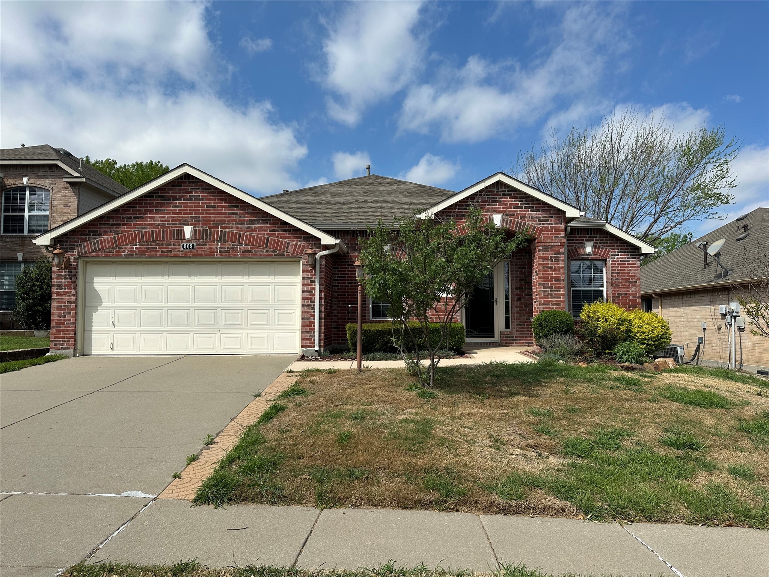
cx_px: 384
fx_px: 533
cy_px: 288
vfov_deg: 56.8
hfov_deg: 71.6
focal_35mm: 24
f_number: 1.78
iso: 80
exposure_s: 1/5848
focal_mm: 6.86
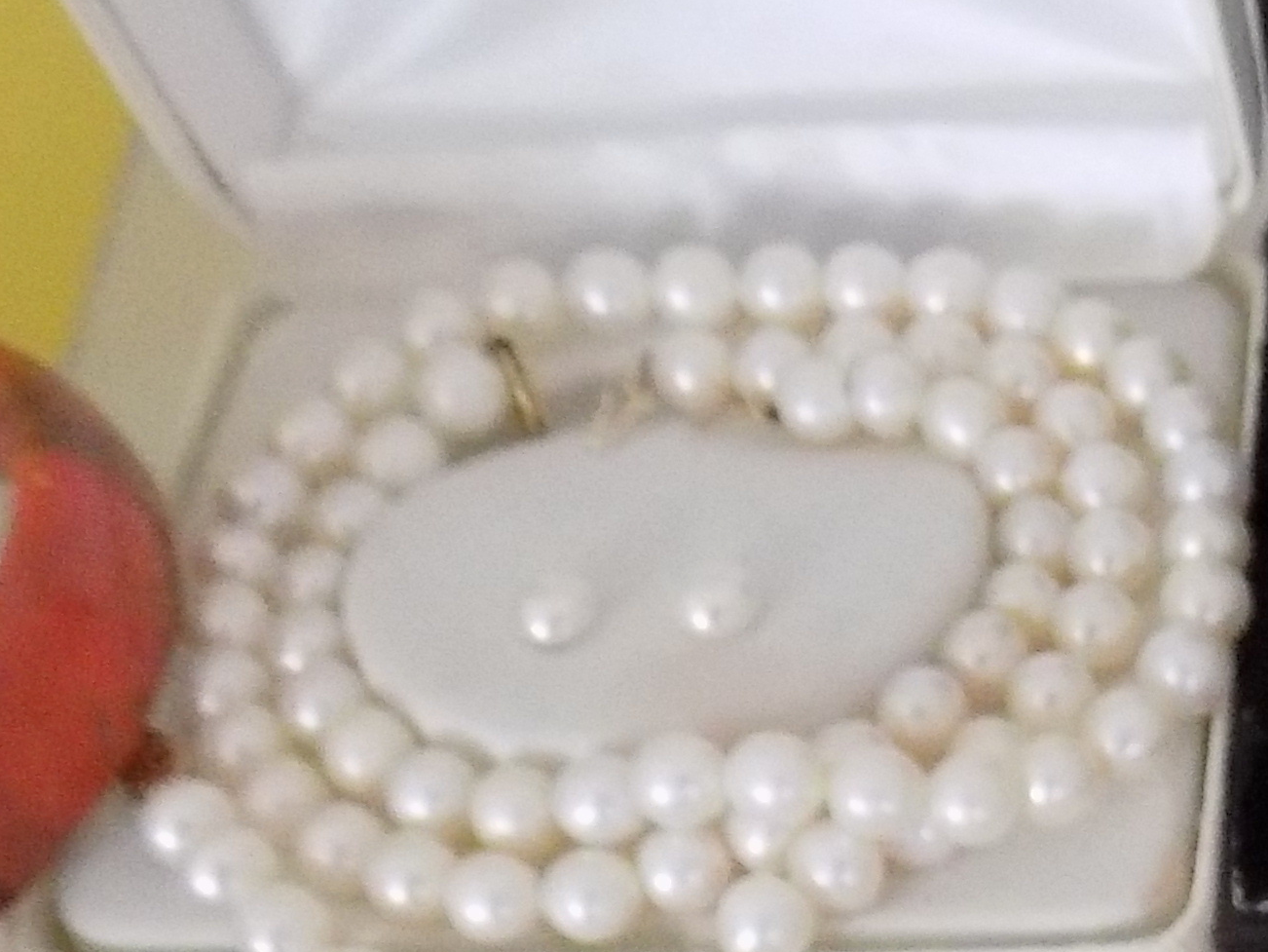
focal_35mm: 91
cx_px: 1928
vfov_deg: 15.6
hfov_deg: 18.8
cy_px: 1147
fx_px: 3334
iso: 400
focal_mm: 4
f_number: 3.1
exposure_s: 1/25
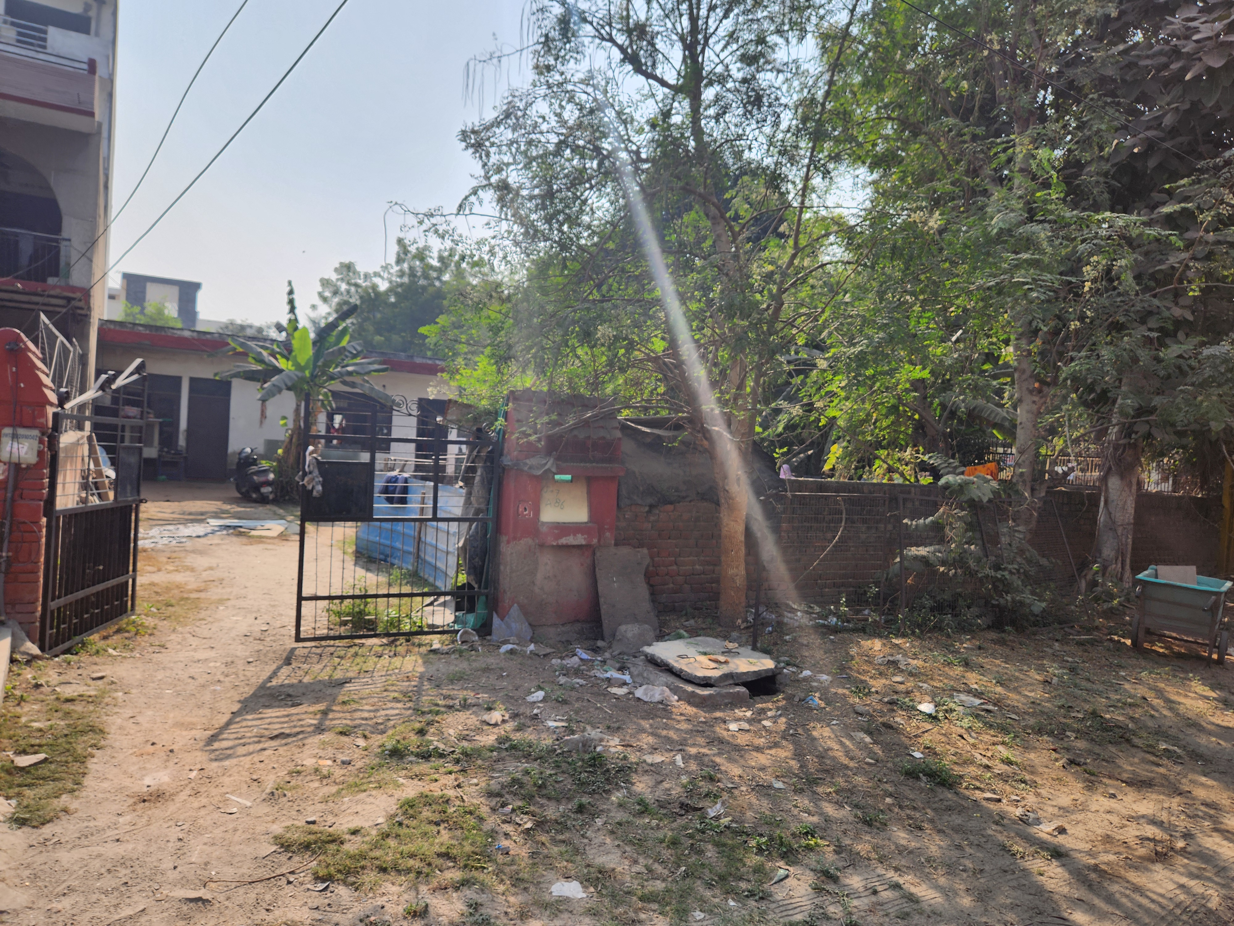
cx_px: 617
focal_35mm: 23
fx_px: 820
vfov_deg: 58.9
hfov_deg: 73.9
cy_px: 463
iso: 20
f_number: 1.8
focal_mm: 5.4
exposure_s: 1/1272
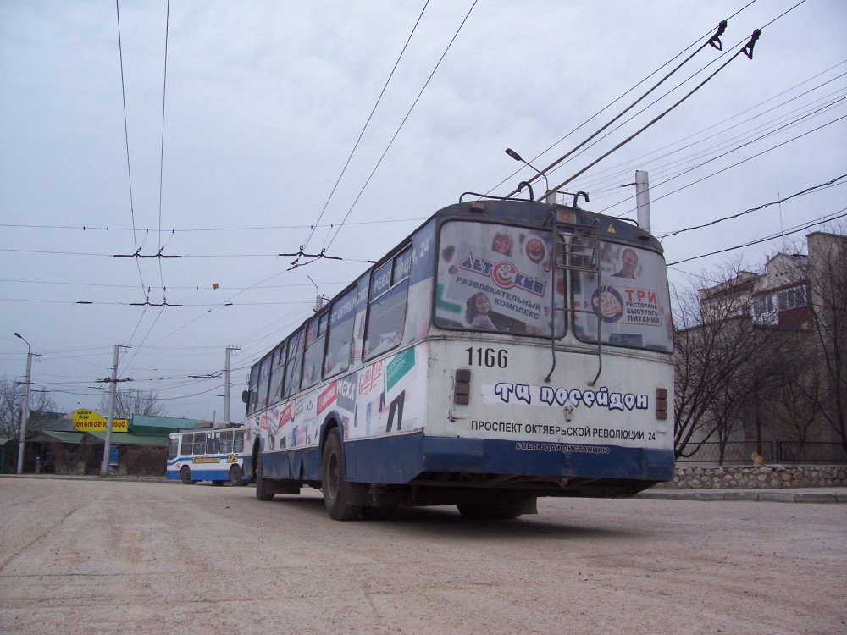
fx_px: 832
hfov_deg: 54.0
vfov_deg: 41.8
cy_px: 318
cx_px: 424
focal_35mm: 34
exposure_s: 1/466
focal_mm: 5.6
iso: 80
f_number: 2.7
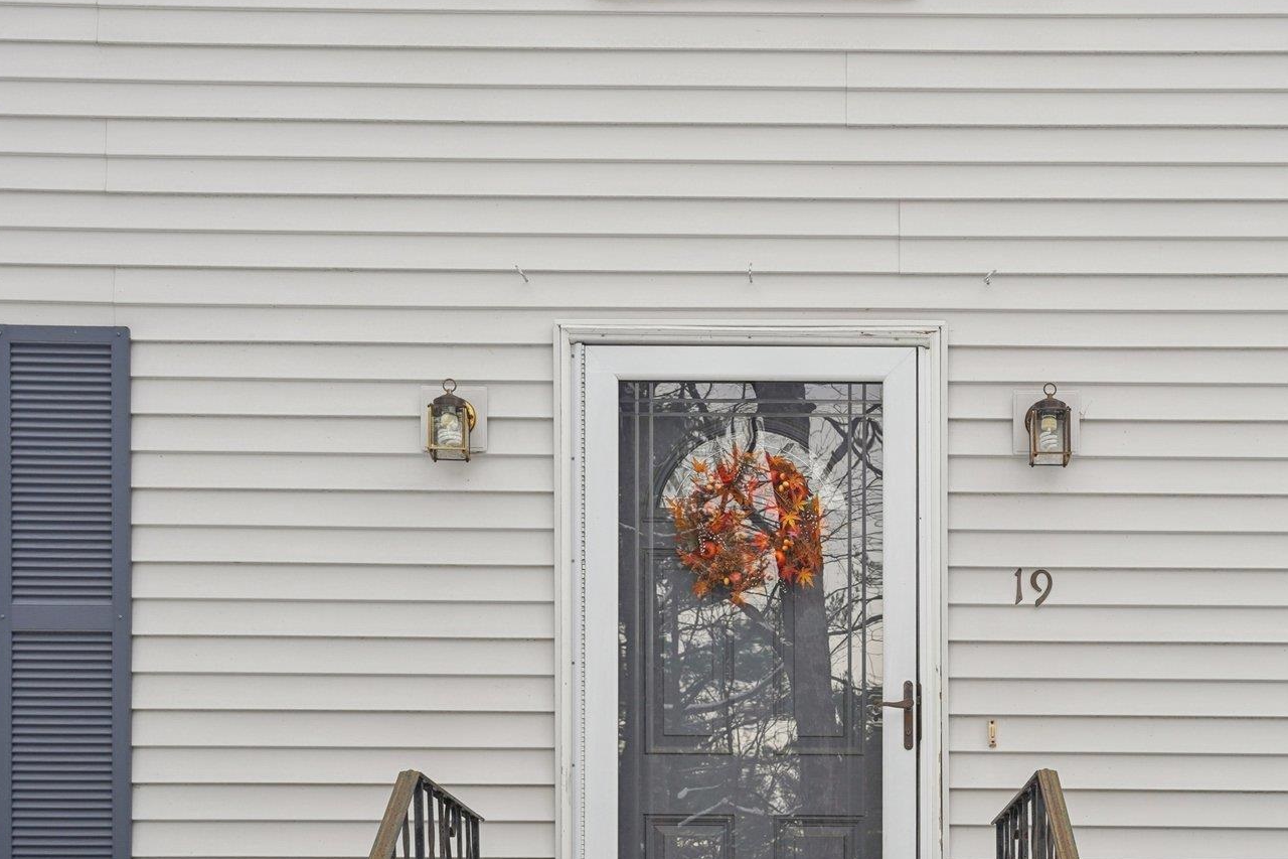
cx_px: 841
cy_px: 512
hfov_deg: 35.4
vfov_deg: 24.1
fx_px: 2003
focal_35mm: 56
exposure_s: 1/50
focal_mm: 35
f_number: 8
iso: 100
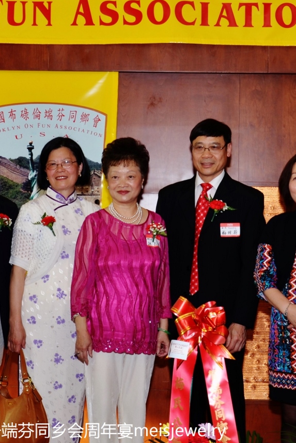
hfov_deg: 23.8
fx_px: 700
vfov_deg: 35.2
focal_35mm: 57
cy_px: 220
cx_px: 195
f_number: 8
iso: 200
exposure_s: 1/60
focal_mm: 25
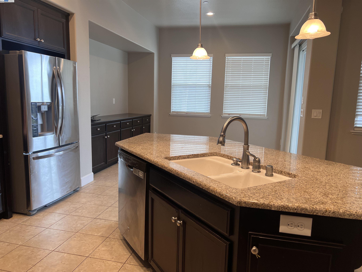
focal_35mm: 26
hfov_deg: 67.3
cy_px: 136
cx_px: 181
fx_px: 272
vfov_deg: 53.1
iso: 64
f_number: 1.5
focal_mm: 5.7
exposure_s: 1/60
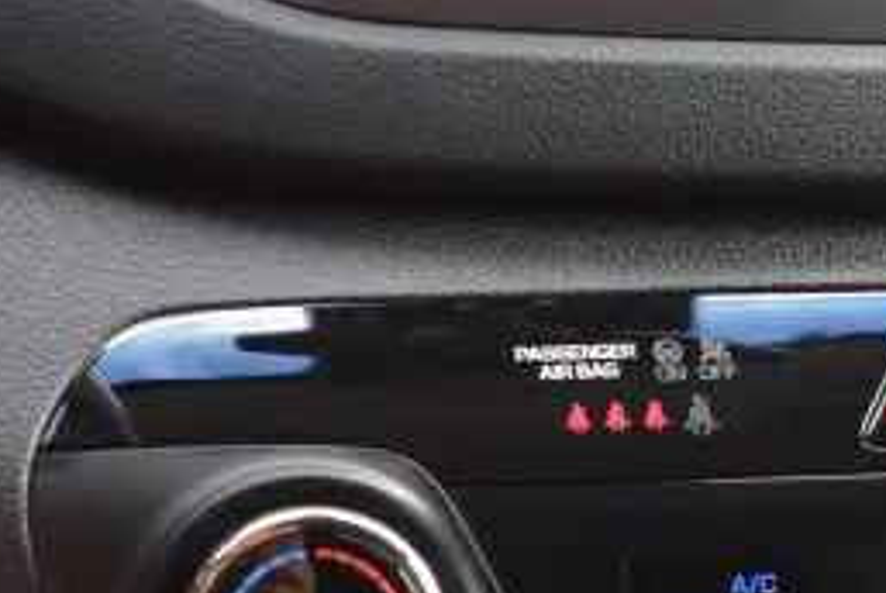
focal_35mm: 108
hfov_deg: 18.5
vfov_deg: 12.4
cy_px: 676
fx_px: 2667
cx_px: 827
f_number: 4.2
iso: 800
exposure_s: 1/60
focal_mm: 29
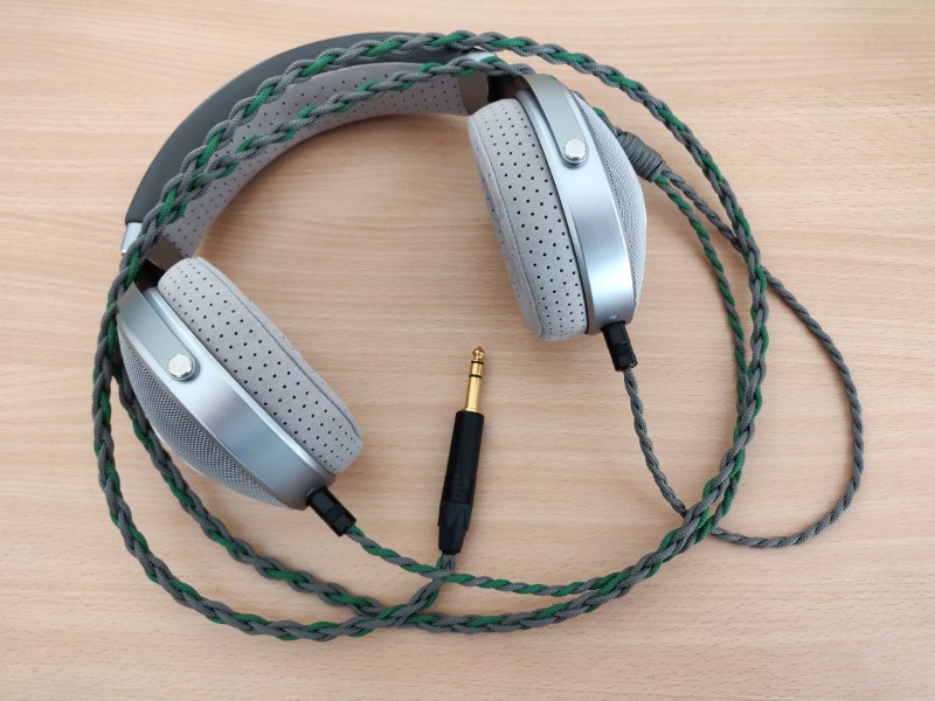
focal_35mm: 25
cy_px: 350
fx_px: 675
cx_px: 468
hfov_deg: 69.4
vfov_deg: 54.9
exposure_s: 1/33
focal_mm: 4.25
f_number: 1.7
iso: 800
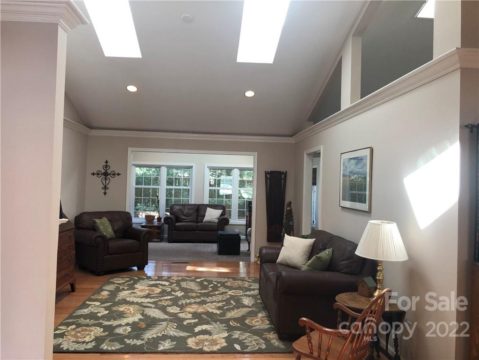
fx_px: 387
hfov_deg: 63.4
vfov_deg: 49.7
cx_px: 240
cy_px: 180
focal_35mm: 28
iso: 25
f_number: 1.8
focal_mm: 3.99
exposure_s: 1/30
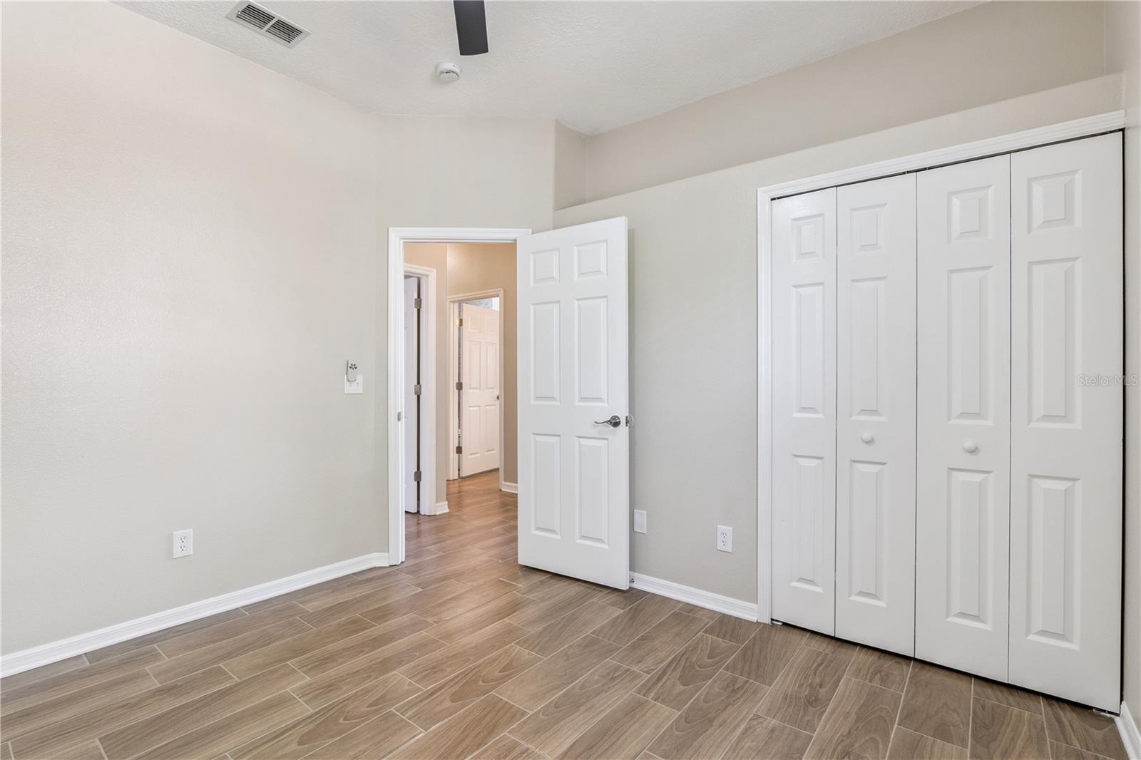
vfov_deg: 73.7
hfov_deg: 96.7
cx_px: 570
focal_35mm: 16
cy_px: 380
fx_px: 507
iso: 800
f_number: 10
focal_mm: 16
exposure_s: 1/20
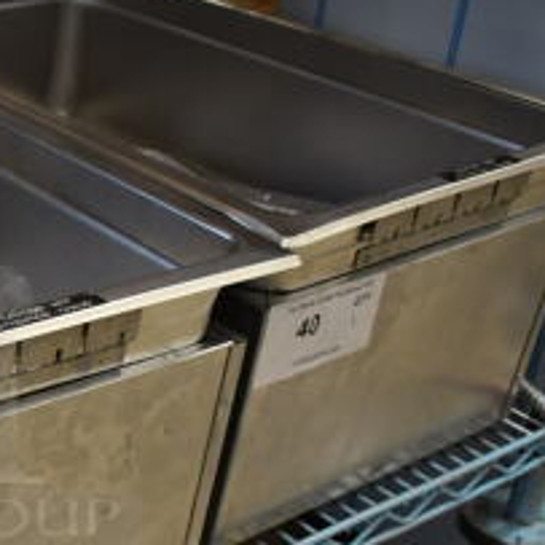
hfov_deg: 22.5
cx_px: -156
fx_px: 1229
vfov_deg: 24.7
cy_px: 405
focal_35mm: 69
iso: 720
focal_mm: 18
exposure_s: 1/30
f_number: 3.5
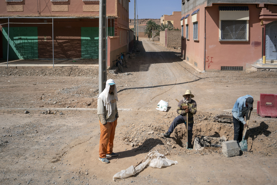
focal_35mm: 35
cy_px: 92
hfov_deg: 54.4
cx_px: 138
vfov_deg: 37.9
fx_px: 269
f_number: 3.2
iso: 125
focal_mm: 35
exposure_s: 1/1600
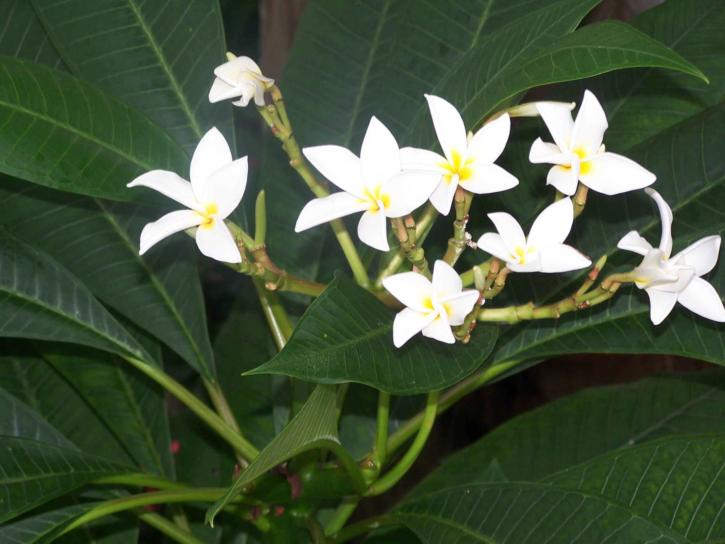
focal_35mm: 139
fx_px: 2911
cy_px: 272
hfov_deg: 14.2
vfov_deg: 10.7
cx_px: 362
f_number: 3.2
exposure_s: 1/100
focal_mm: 23.1
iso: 80
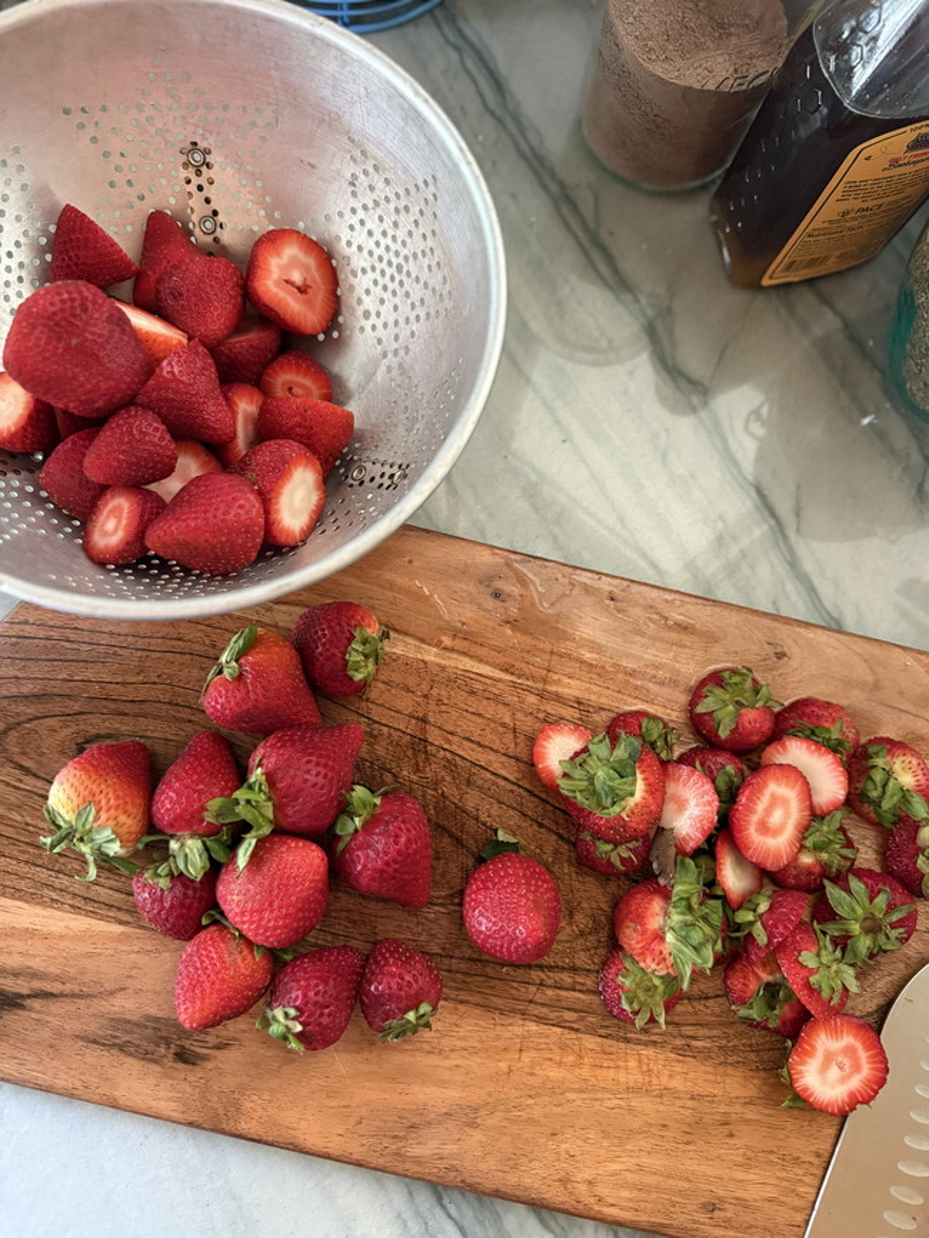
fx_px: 858
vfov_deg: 71.6
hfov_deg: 56.8
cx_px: 464
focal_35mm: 24
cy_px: 619
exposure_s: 1/45
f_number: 1.78
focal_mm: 6.76
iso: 800
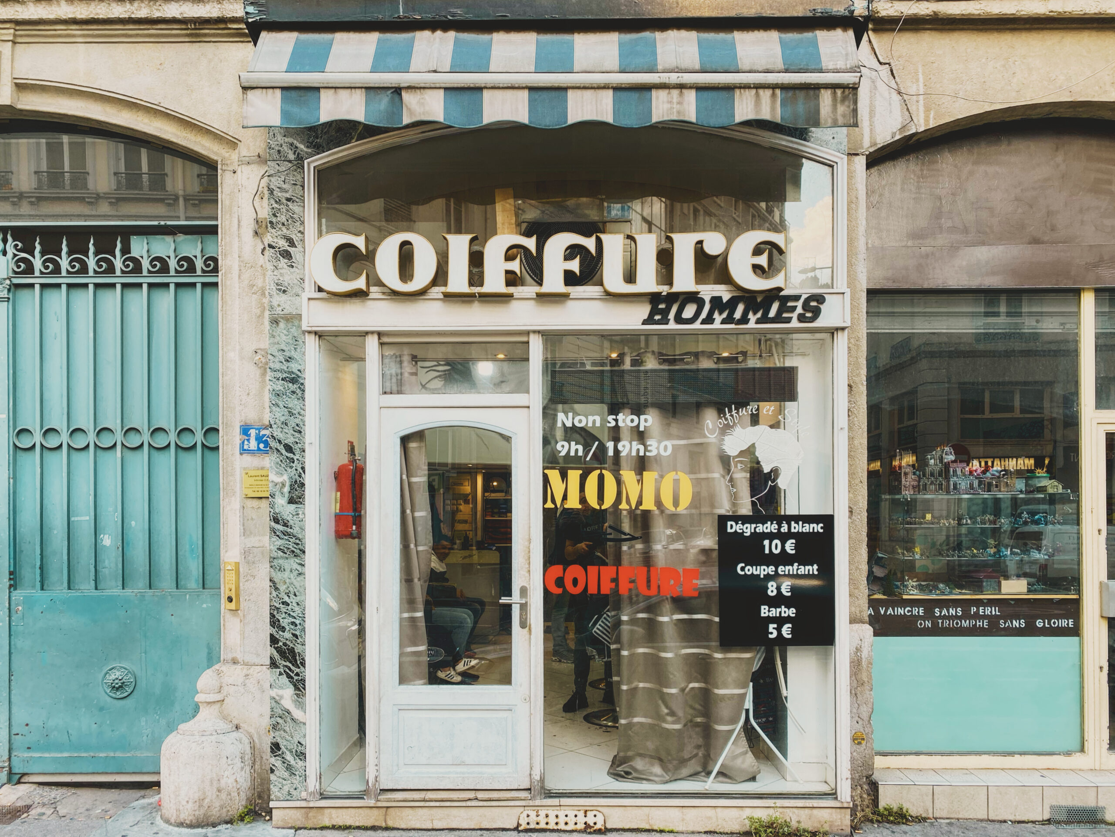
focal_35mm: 26
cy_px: 418
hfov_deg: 67.3
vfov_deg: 53.1
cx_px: 558
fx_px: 838
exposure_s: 1/140
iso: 32
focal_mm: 4.25
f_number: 1.8
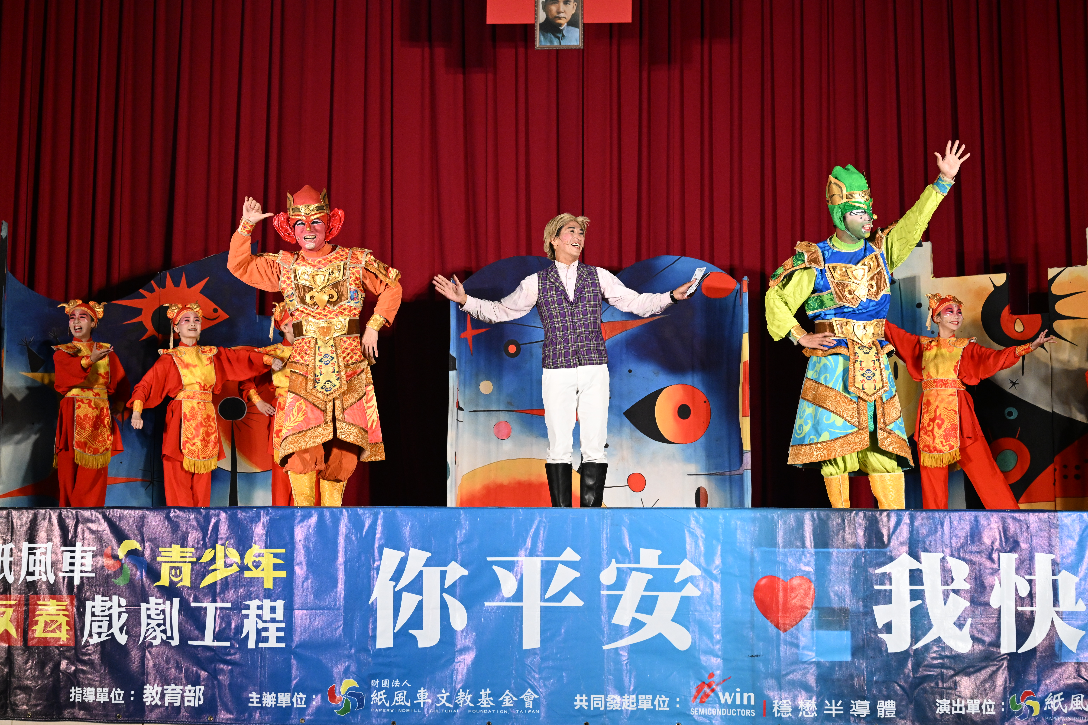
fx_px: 1571
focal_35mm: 52
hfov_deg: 38.2
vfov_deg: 26.0
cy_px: 362
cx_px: 544
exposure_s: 1/250
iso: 2500
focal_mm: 52
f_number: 5.6
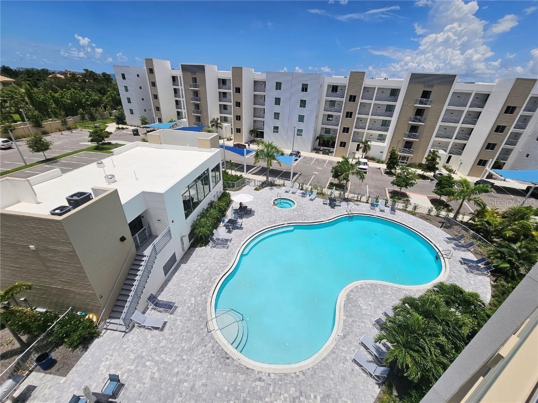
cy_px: 202
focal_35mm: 13
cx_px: 269
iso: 50
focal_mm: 2.2
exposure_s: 1/6151
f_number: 2.2
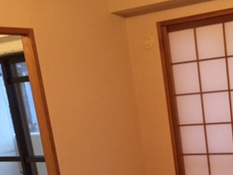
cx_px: 228
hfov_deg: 26.4
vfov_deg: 19.8
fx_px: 472
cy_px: 209
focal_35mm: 70
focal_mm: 4.15
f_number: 2.2
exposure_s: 1/20
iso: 250
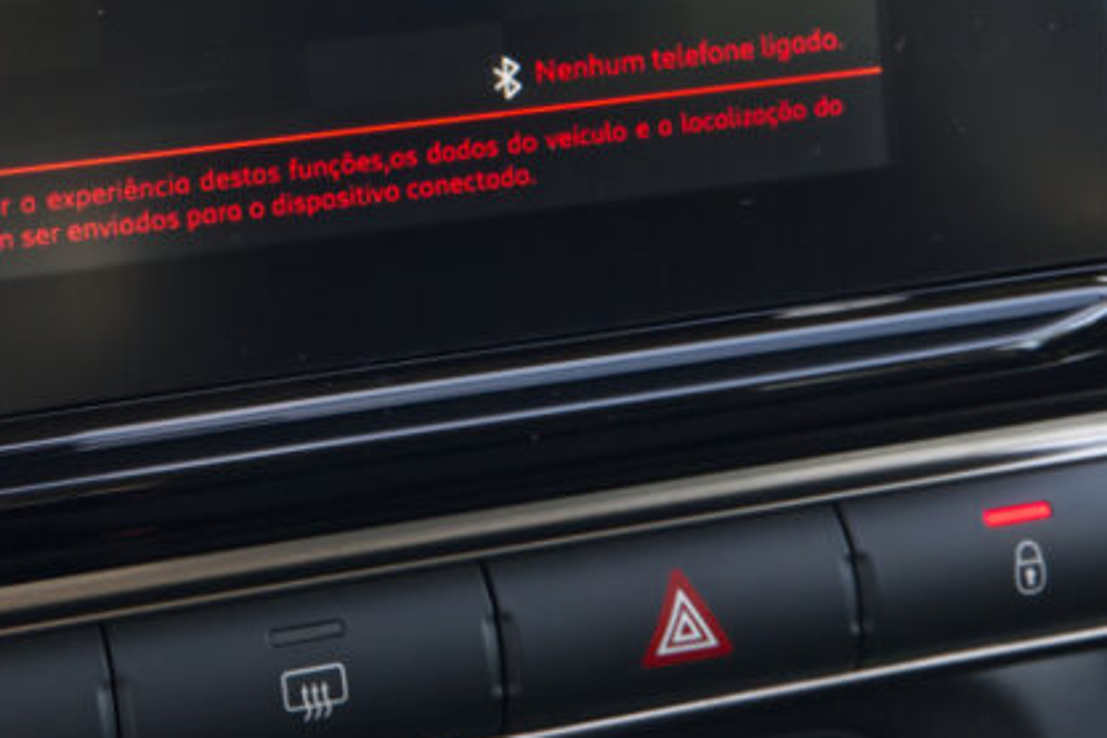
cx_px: 247
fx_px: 2491
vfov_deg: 16.5
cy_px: 4
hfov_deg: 24.7
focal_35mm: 81
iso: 2000
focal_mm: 22.1
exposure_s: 1/100
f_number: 8
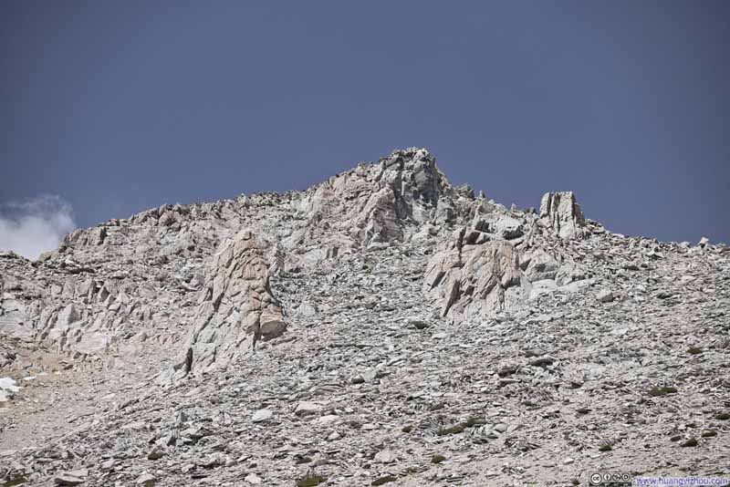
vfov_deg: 9.8
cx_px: 365
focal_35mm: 140
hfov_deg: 14.6
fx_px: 2840
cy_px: 244
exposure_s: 1/2000
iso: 100
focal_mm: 140
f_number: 5
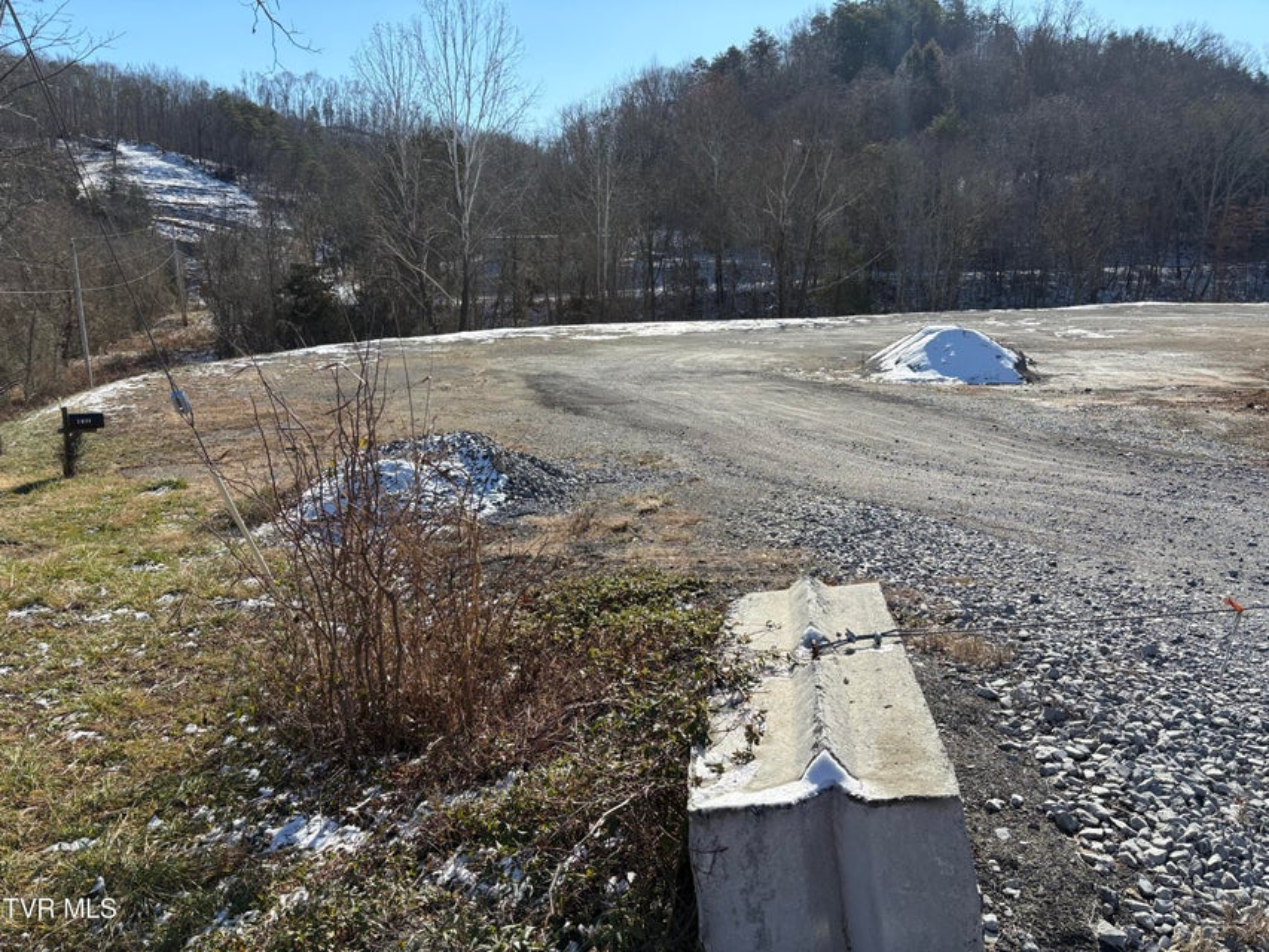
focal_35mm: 26
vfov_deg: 53.1
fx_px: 953
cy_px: 476
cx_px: 634
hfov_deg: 67.3
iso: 50
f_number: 1.6
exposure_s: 1/2747
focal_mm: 5.96
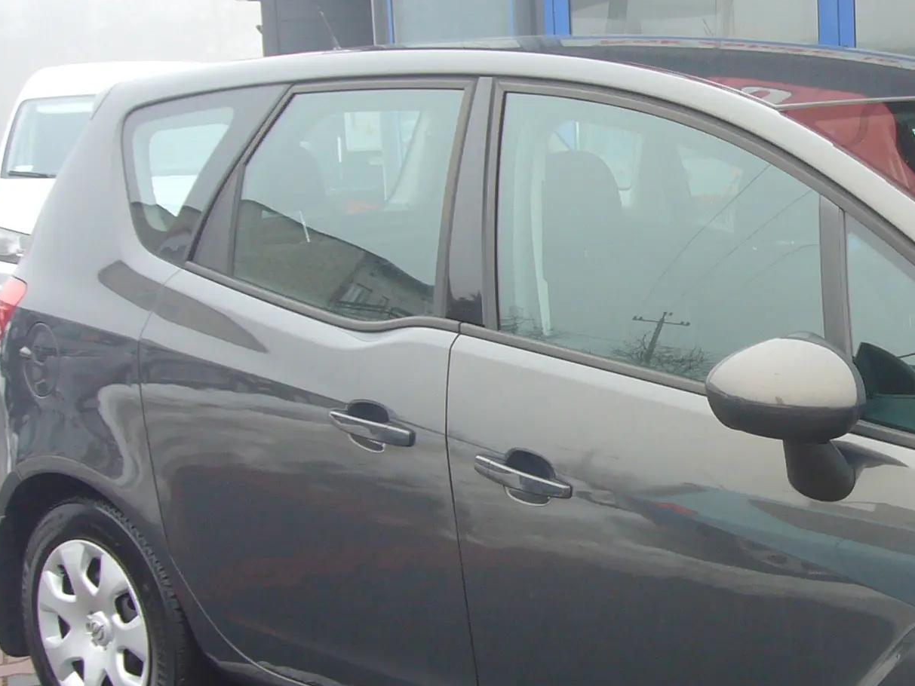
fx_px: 1718
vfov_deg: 22.5
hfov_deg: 27.7
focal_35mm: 65
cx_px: 957
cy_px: 421
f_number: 2.8
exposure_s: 1/50
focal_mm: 4.6
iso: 80
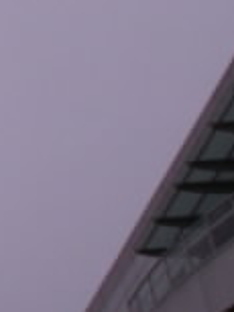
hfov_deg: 5.5
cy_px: 208
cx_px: -753
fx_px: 2061
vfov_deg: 8.6
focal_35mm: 229
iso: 50
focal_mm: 5.86
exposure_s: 1/100
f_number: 4
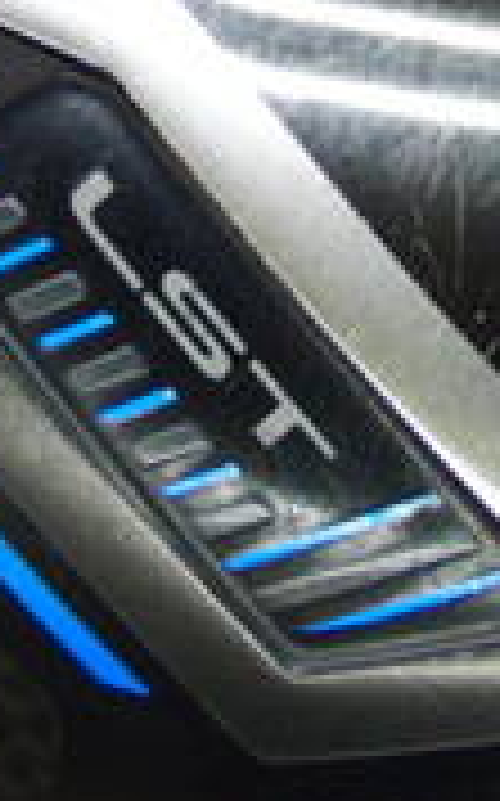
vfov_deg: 14.6
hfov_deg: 9.3
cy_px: -36
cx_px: 293
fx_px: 3079
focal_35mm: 141
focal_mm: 6.42
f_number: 3.6
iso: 400
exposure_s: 1/60
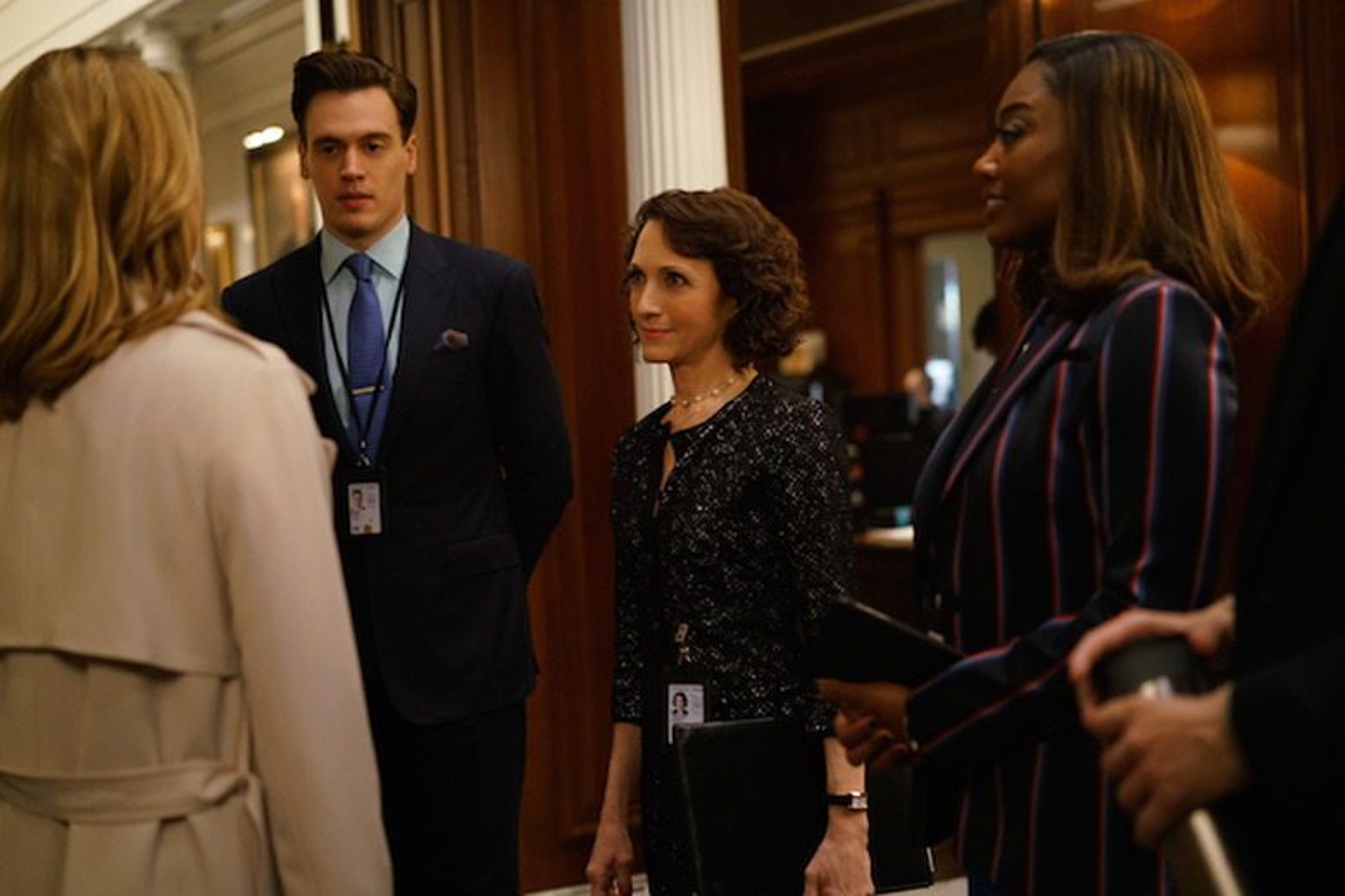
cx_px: 672
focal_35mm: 55
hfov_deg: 36.2
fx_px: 2055
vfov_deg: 24.6
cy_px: 448
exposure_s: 1/100
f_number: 2.2
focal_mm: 55
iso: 1600
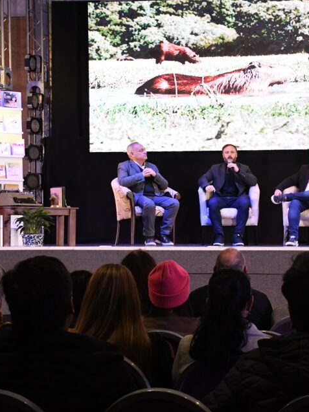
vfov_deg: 22.5
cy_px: 206
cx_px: 262
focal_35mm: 87
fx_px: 1037
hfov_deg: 16.8
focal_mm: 40
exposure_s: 1/160
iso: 4000
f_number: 8
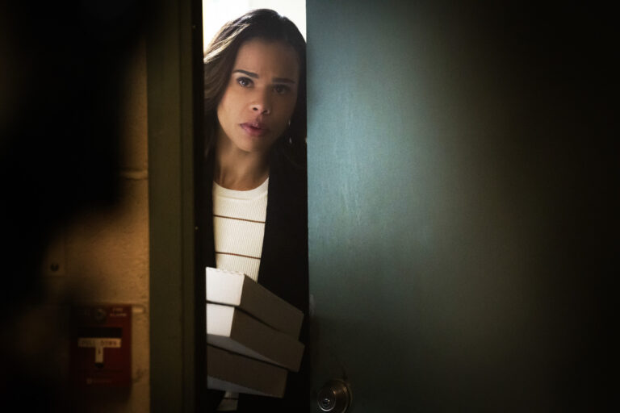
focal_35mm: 277
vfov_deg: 5.0
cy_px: 206
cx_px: 310
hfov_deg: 7.4
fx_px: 4770
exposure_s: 1/200
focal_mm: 185
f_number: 3.5
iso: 4000
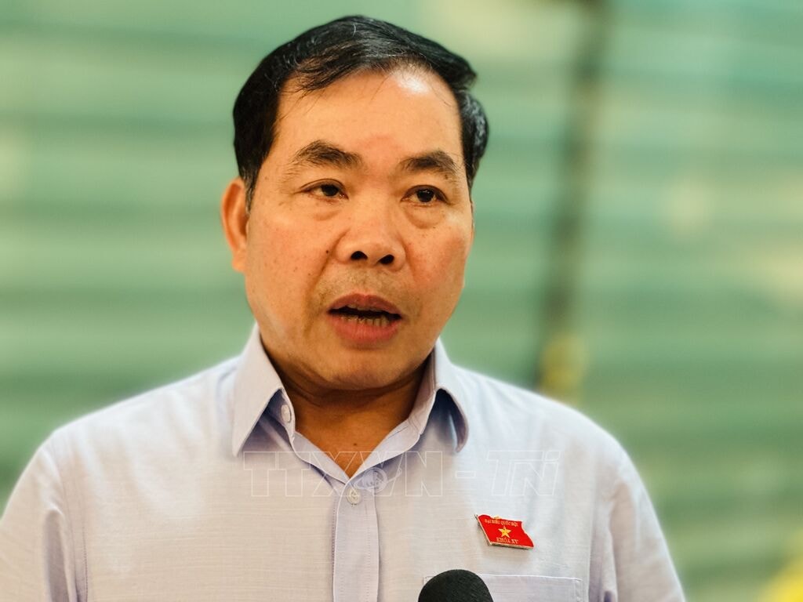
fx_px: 1786
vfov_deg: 19.1
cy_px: 301
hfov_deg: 25.3
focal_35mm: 77
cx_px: 402
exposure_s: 1/20
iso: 400
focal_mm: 9
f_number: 2.8
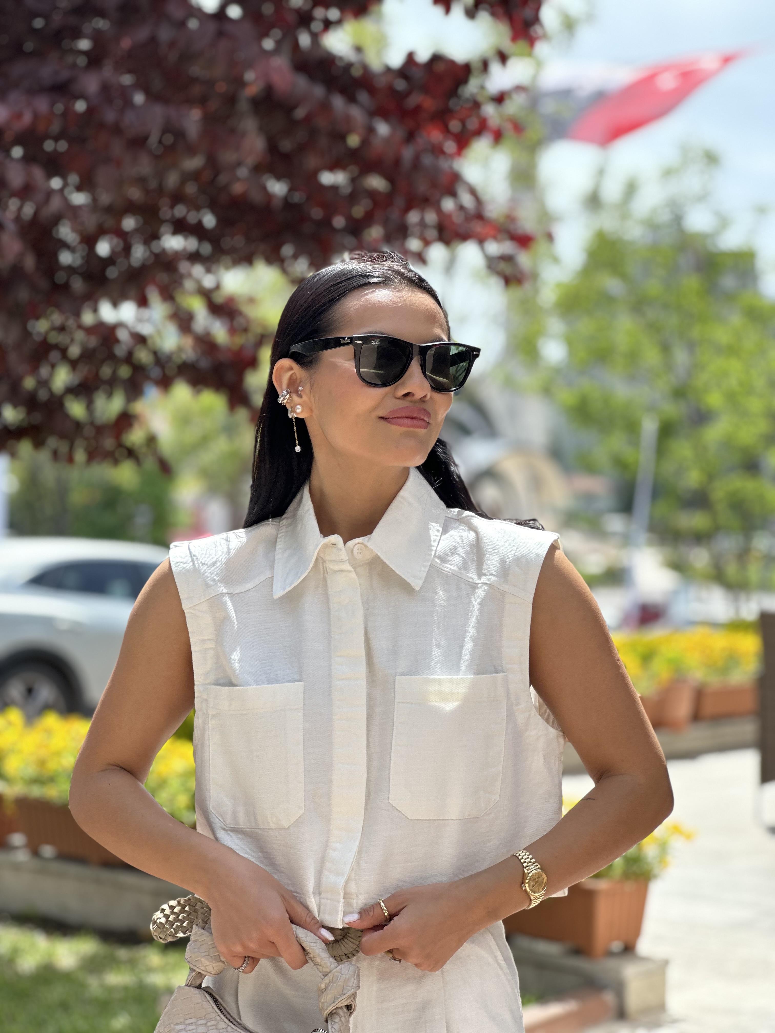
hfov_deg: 19.1
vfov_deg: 25.3
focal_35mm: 77
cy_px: 516
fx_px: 2299
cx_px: 388
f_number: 2.8
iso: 25
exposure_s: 1/234
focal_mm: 9
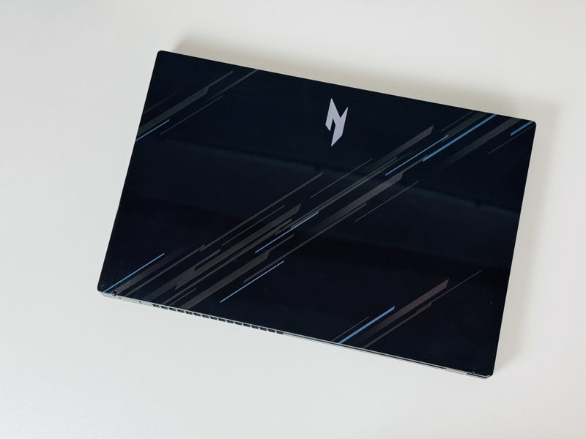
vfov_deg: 30.3
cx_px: 293
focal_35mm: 48
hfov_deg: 39.7
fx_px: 813
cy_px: 220
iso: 80
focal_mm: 6.76
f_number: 1.78
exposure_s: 1/100
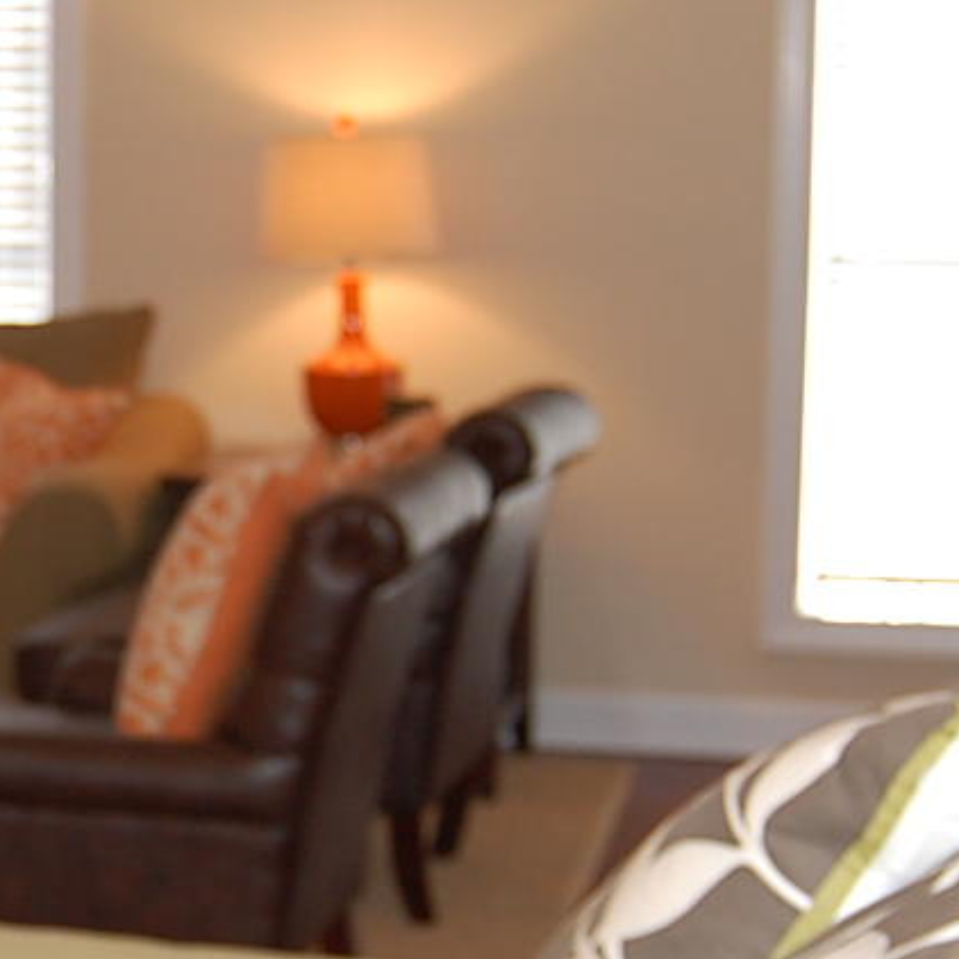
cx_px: -150
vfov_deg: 16.0
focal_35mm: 109
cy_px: 568
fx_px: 3416
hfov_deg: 15.5
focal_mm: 24
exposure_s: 1/60
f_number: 4
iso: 400
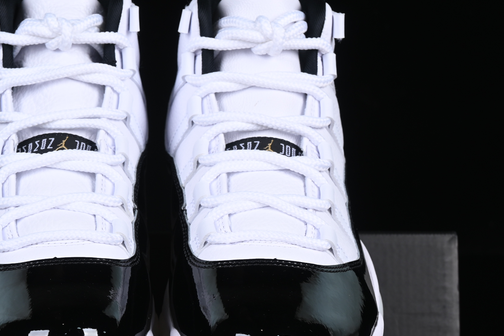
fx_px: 1750
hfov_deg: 16.3
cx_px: 147
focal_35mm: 125
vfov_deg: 10.9
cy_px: 250
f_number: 8
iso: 160
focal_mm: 50
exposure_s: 1/80
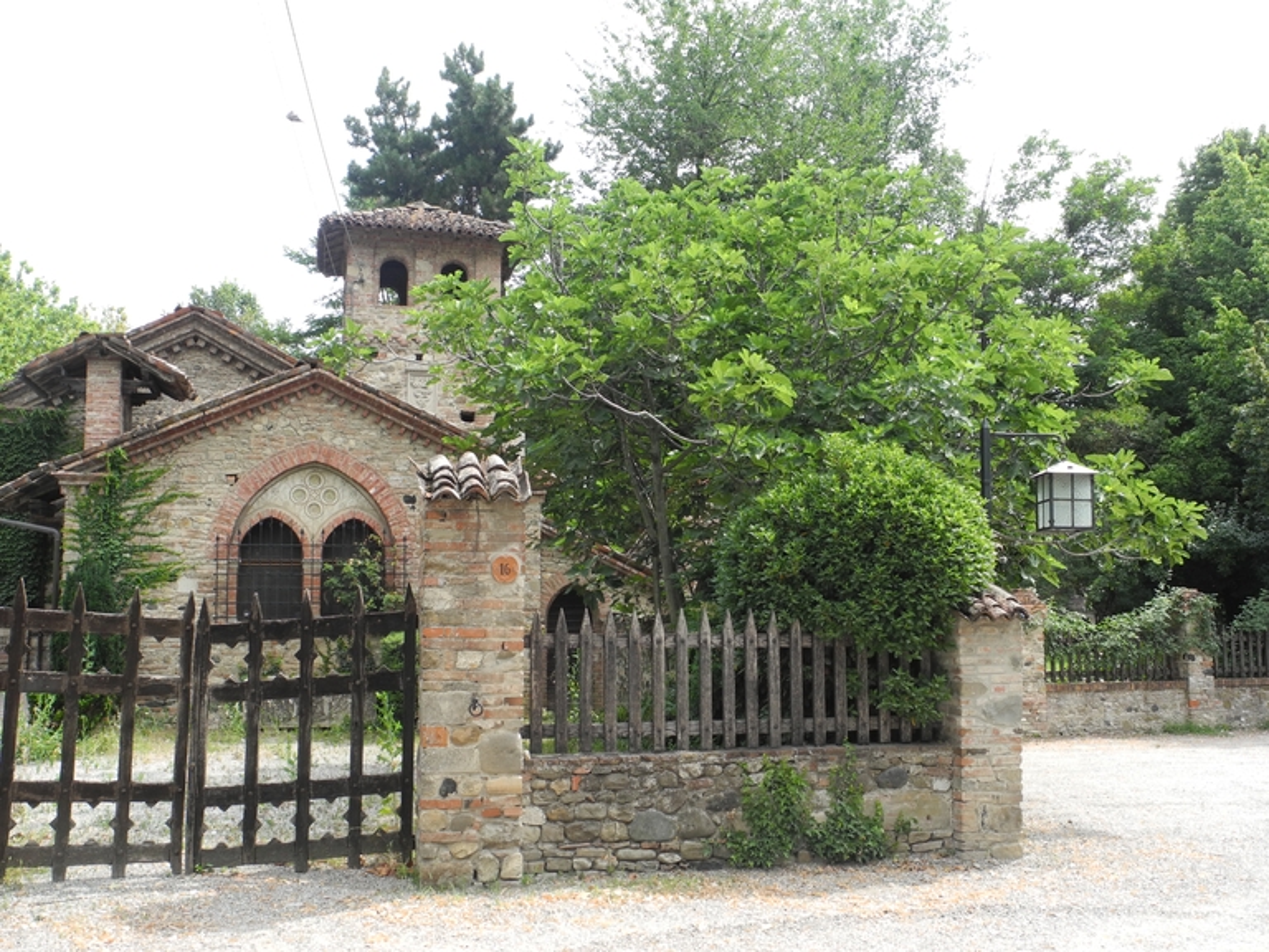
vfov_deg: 44.2
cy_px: 476
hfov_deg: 56.8
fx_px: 1173
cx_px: 634
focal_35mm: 32
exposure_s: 1/161
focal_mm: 6.8
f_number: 5
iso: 100
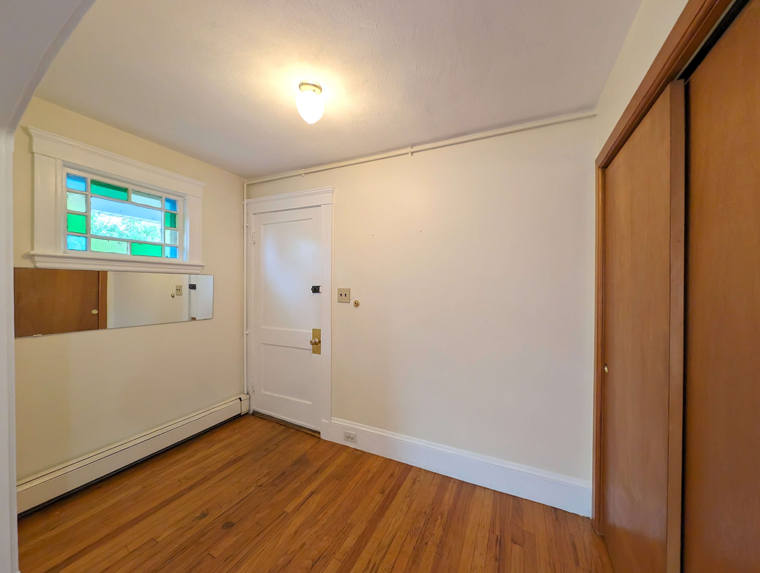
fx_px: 264
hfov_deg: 110.5
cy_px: 286
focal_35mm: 12
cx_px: 380
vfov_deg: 94.6
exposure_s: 1/120
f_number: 1.95
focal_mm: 2.23
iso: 260
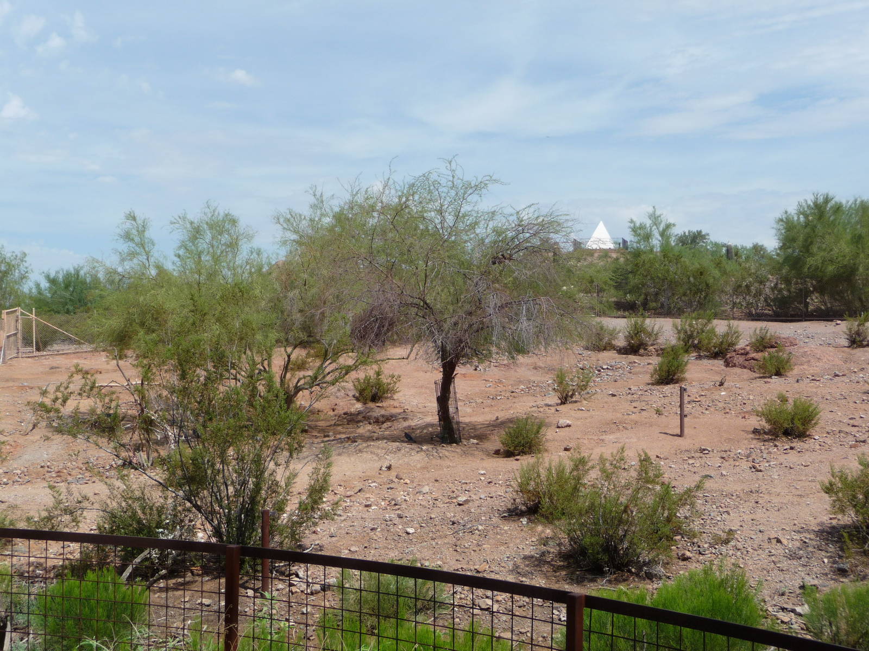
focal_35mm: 50
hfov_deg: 38.2
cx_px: 434
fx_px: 1255
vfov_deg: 29.1
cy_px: 326
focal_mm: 8.5
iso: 100
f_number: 4.2
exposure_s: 1/1000
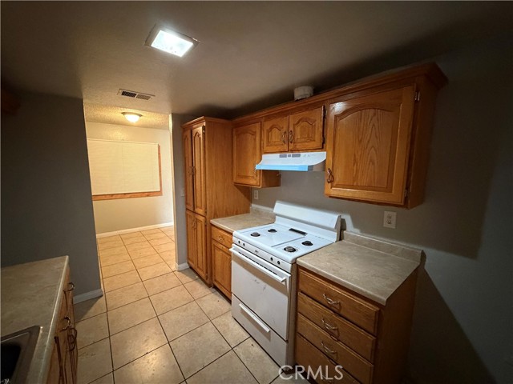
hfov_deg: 102.1
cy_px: 192
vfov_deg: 85.7
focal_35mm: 14
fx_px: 207
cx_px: 256
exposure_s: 1/40
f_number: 2.2
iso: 1000
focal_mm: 2.22
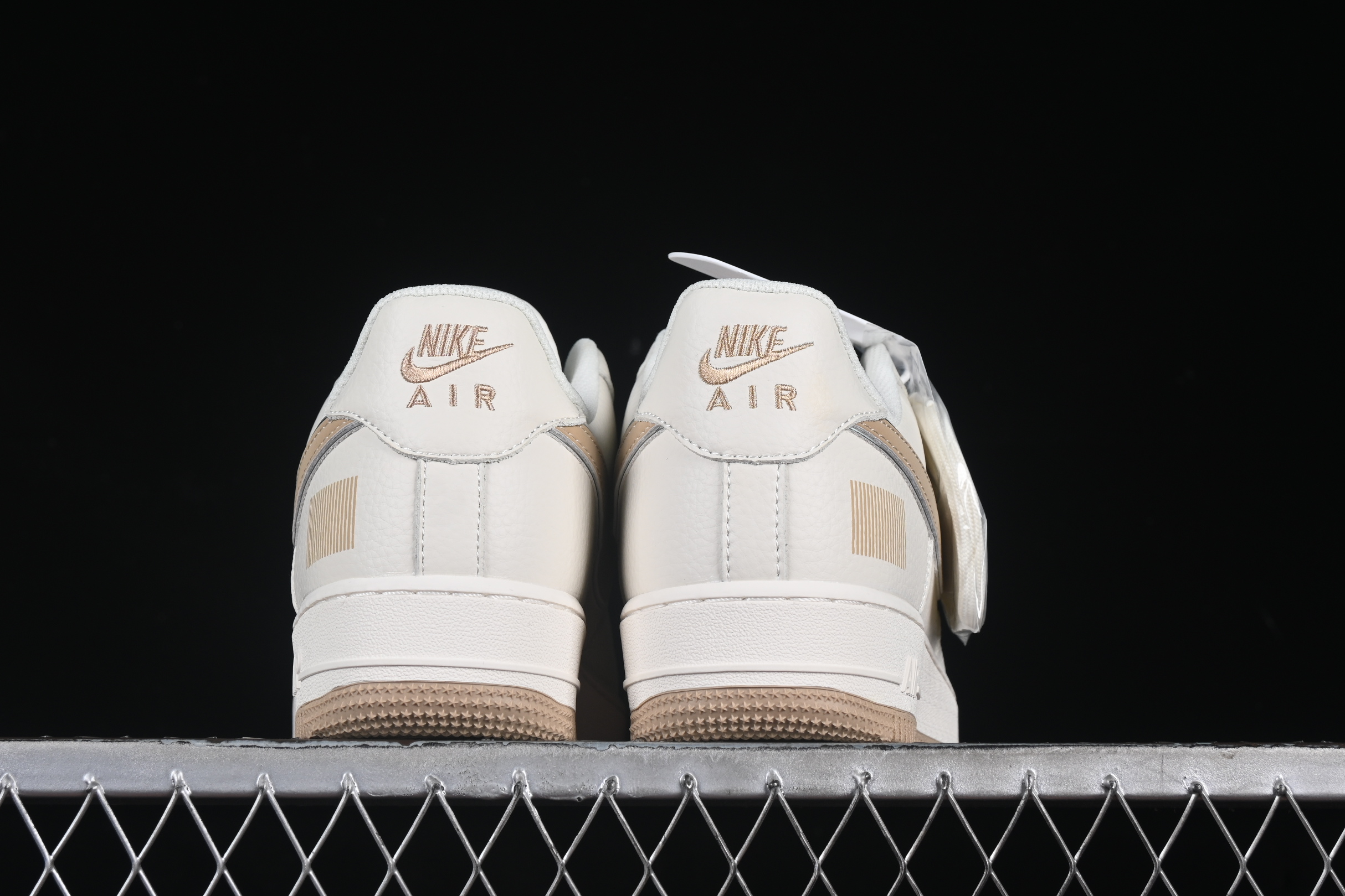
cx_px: 625
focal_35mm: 86
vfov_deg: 15.9
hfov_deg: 23.6
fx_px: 3213
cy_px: 419
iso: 160
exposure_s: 1/80
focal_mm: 50
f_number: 8
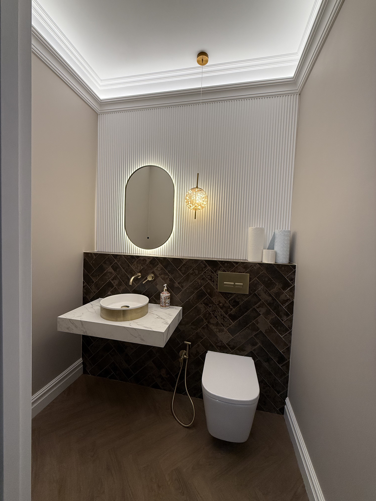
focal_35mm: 14
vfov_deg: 102.1
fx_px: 203
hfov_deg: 85.7
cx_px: 188
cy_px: 250
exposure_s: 1/102
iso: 100
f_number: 2.2
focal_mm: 2.22
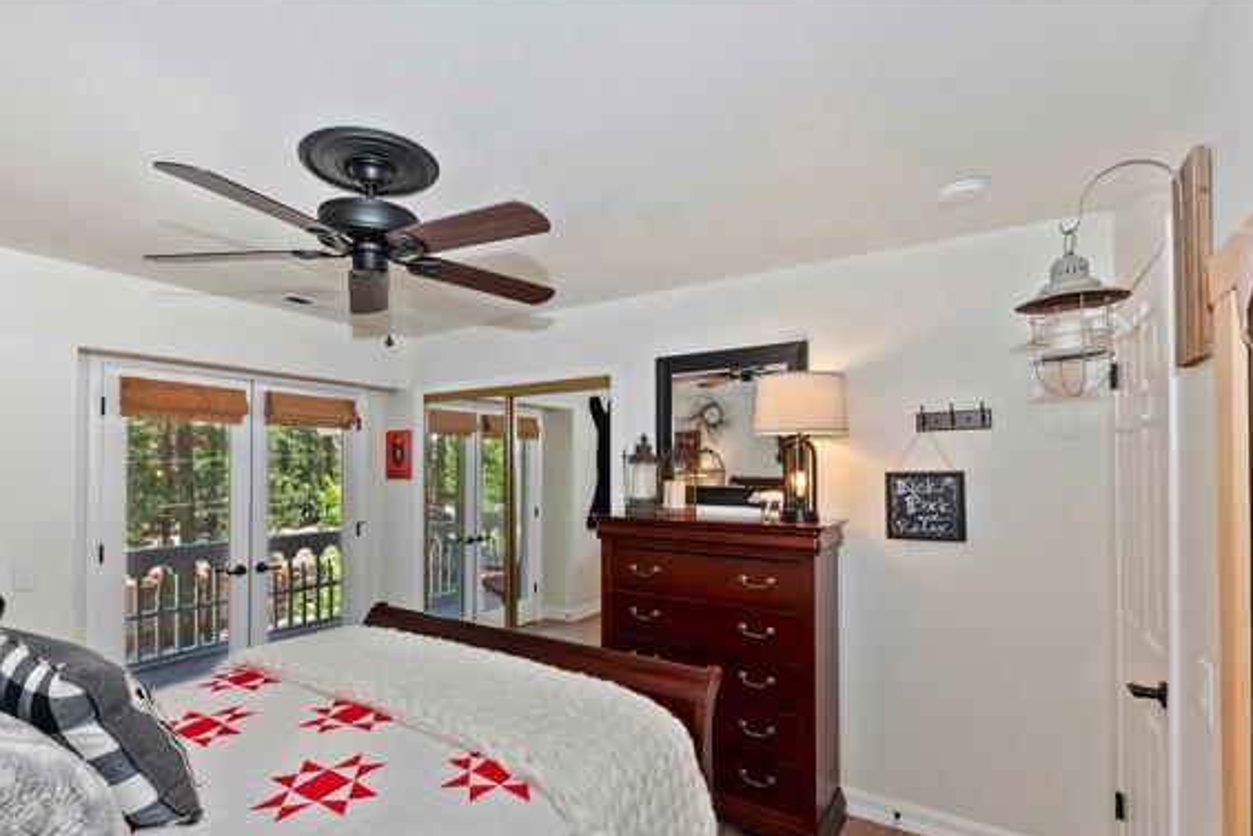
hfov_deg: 93.0
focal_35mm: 17
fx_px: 592
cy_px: 462
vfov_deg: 70.3
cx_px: 566
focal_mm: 10
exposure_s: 1/30
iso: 400
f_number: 8
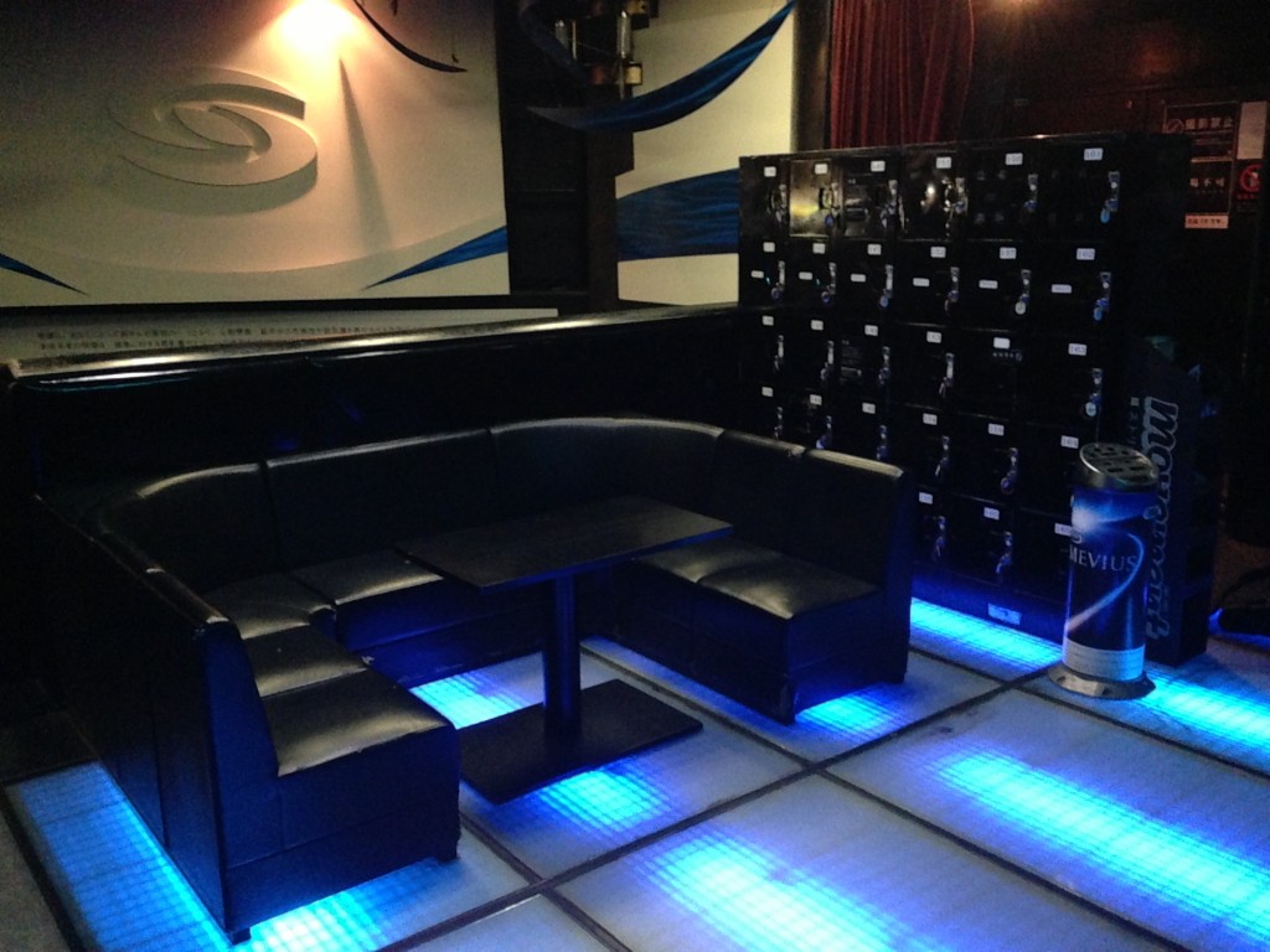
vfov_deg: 42.9
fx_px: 1211
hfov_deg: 55.4
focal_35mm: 33
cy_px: 476
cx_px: 635
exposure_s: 1/20
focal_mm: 4.13
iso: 800
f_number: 2.4
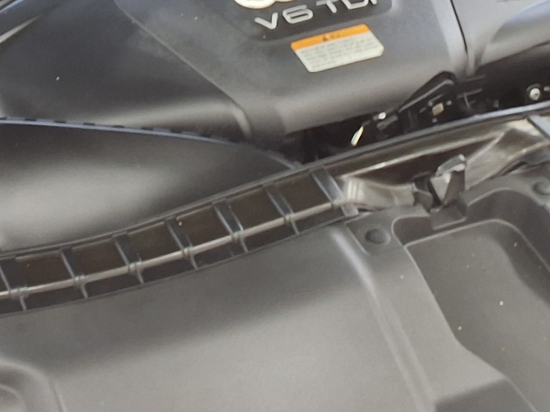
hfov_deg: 22.0
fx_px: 1398
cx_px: 115
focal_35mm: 88
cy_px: -100
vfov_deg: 16.0
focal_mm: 2.91
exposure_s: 1/40
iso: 50
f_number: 1.9
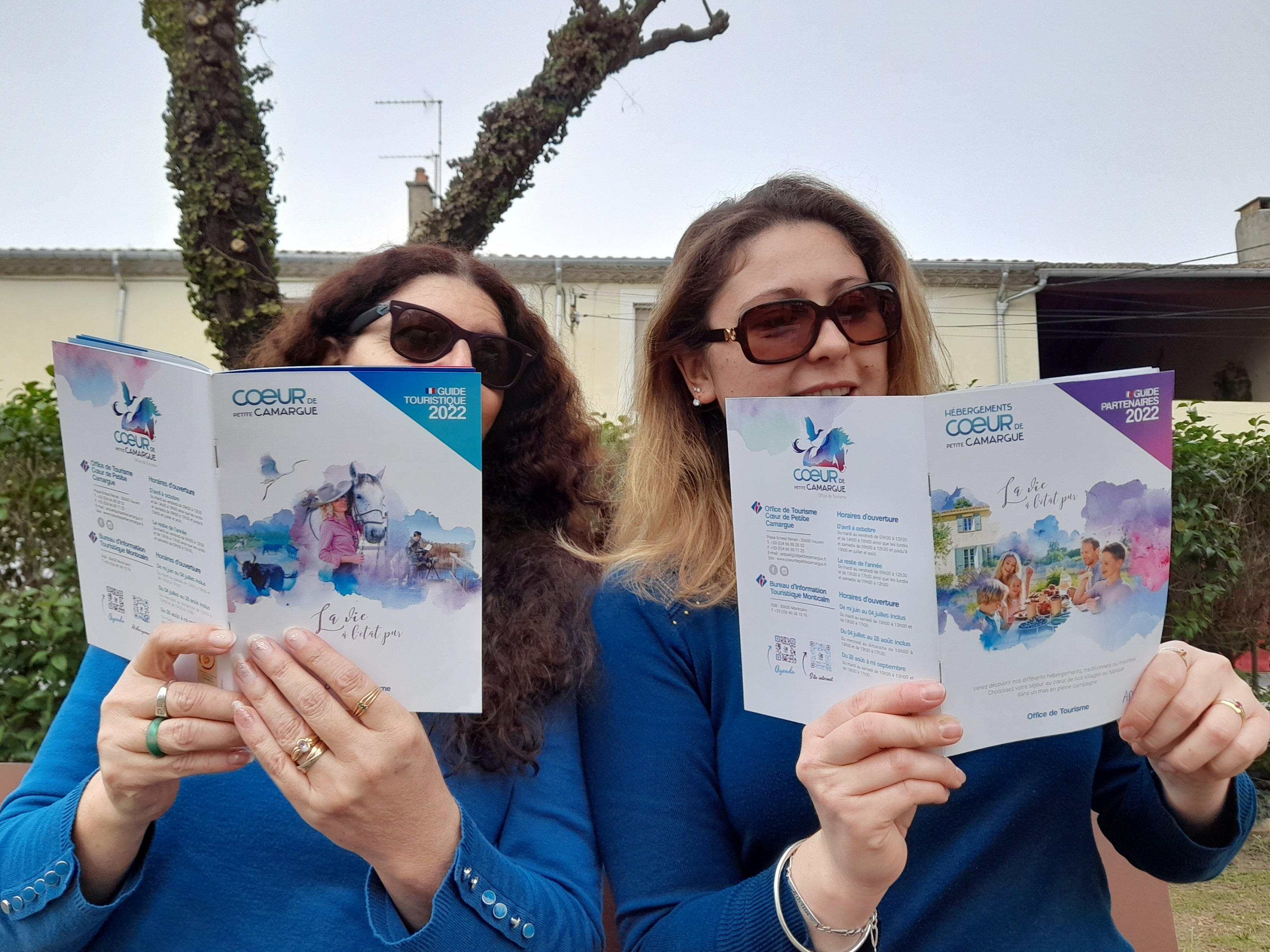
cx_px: 610
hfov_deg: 59.9
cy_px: 405
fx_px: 1101
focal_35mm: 30
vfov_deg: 46.7
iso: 20
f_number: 2
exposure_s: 1/207
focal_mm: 4.6
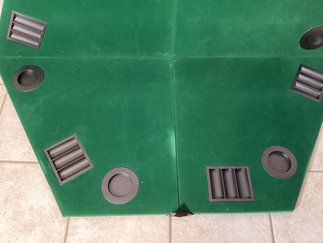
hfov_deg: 58.3
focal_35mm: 31
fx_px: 289
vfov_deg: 45.4
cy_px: 122
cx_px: 162
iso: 640
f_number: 2.4
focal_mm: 3.3
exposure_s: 1/20
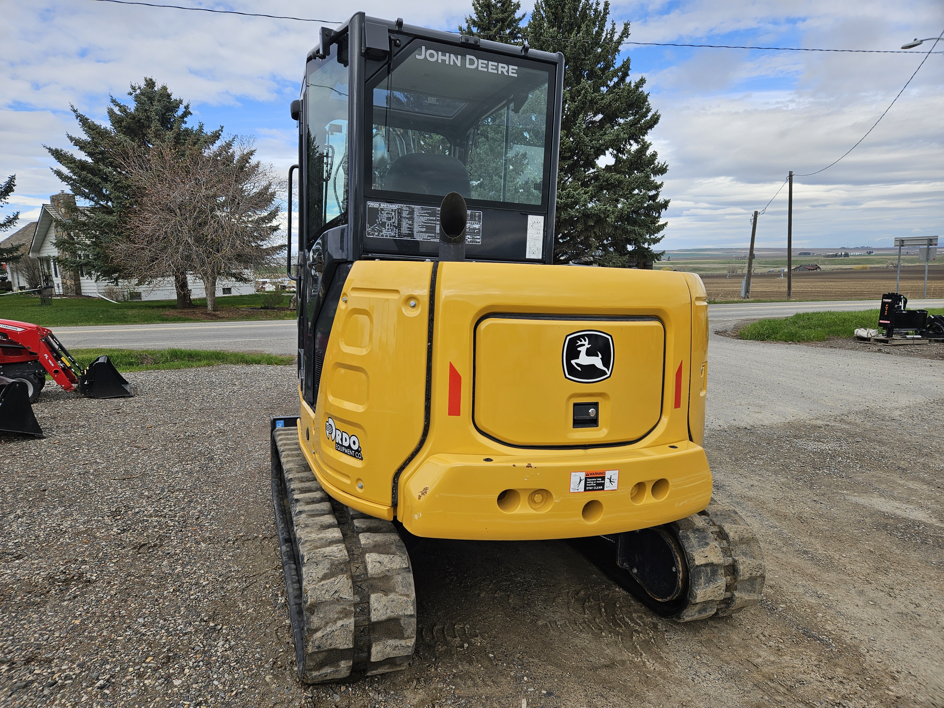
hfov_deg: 73.9
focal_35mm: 23
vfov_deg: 58.9
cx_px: 472
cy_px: 354
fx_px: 627
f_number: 1.8
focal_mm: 5.4
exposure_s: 1/1120
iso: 25
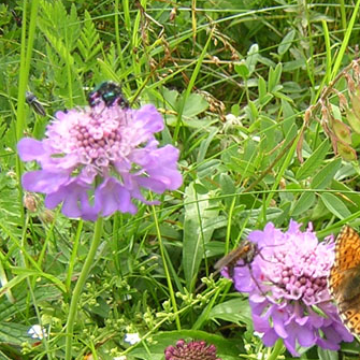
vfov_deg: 29.9
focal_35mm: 57
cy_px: 231
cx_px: 233
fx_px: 671
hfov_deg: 29.9
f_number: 2.6
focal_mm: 4.7
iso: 100
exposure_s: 1/267
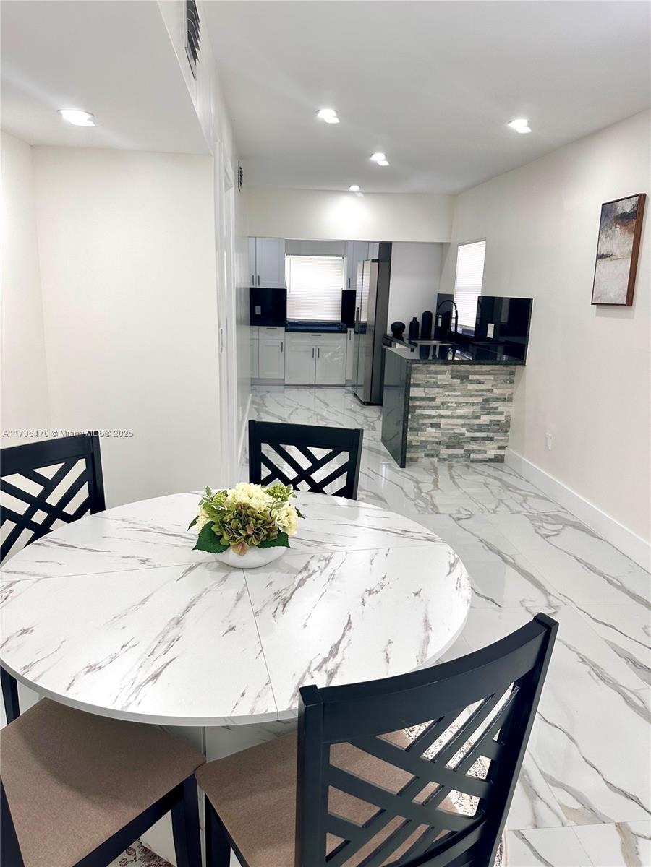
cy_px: 434
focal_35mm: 24
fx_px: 602
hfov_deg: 56.8
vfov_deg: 71.6
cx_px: 326
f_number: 1.78
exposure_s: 1/121
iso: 100
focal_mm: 6.86
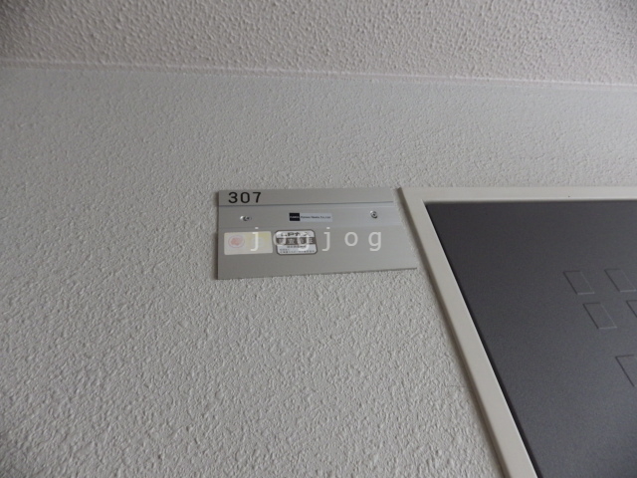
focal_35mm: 22
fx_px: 405
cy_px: 239
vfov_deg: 61.1
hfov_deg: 76.4
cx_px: 318
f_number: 3.1
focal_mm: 4
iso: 200
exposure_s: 1/45
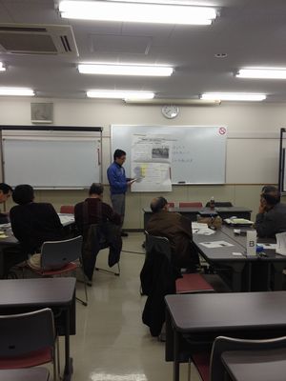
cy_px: 190
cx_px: 143
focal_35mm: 35
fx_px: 386
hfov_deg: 40.7
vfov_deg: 52.6
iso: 50
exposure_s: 1/60
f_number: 2.4
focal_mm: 4.28
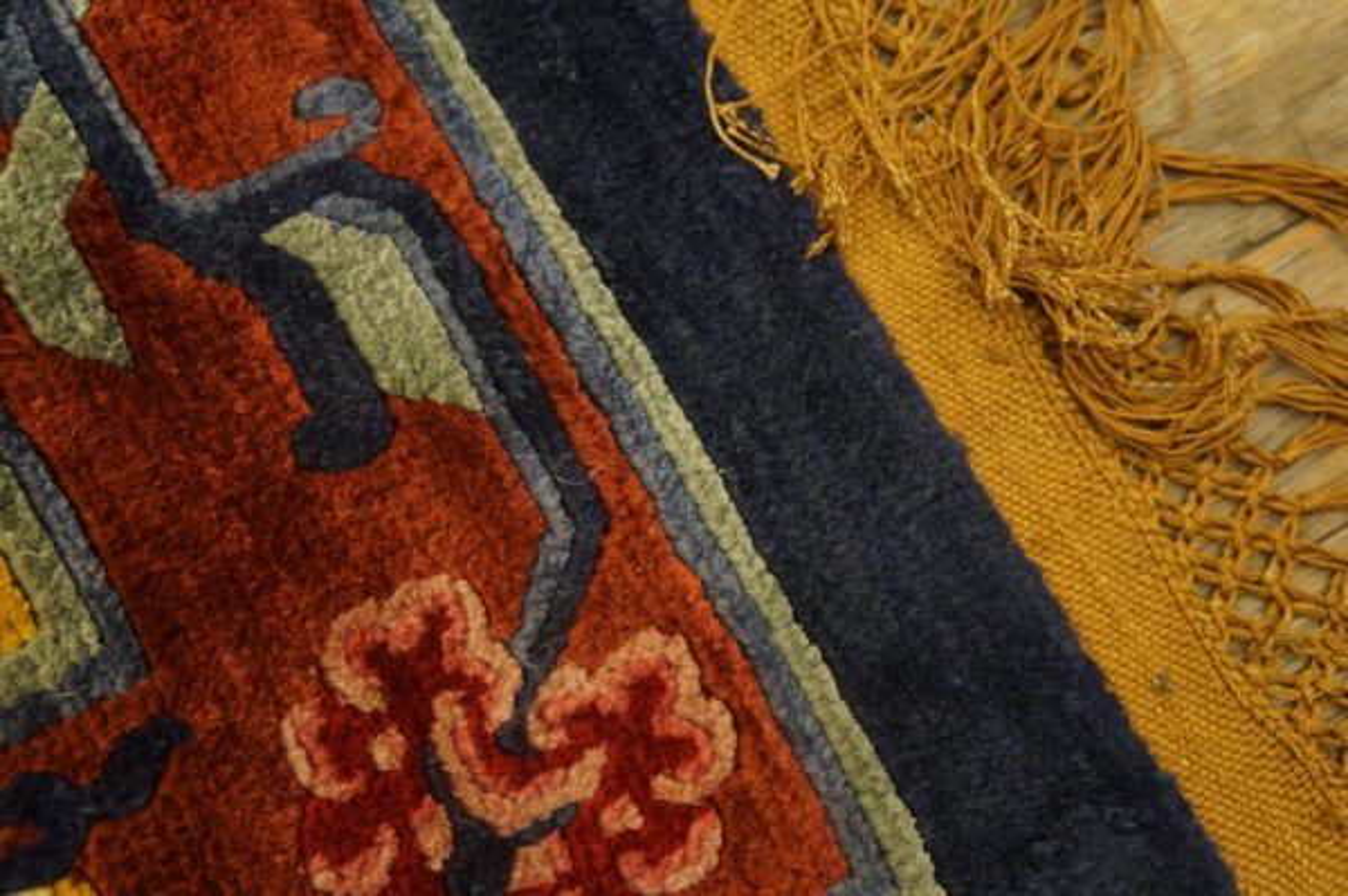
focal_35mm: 40
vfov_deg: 33.0
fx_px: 1515
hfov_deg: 48.0
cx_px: 674
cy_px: 448
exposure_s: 1/60
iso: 1600
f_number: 4
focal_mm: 27
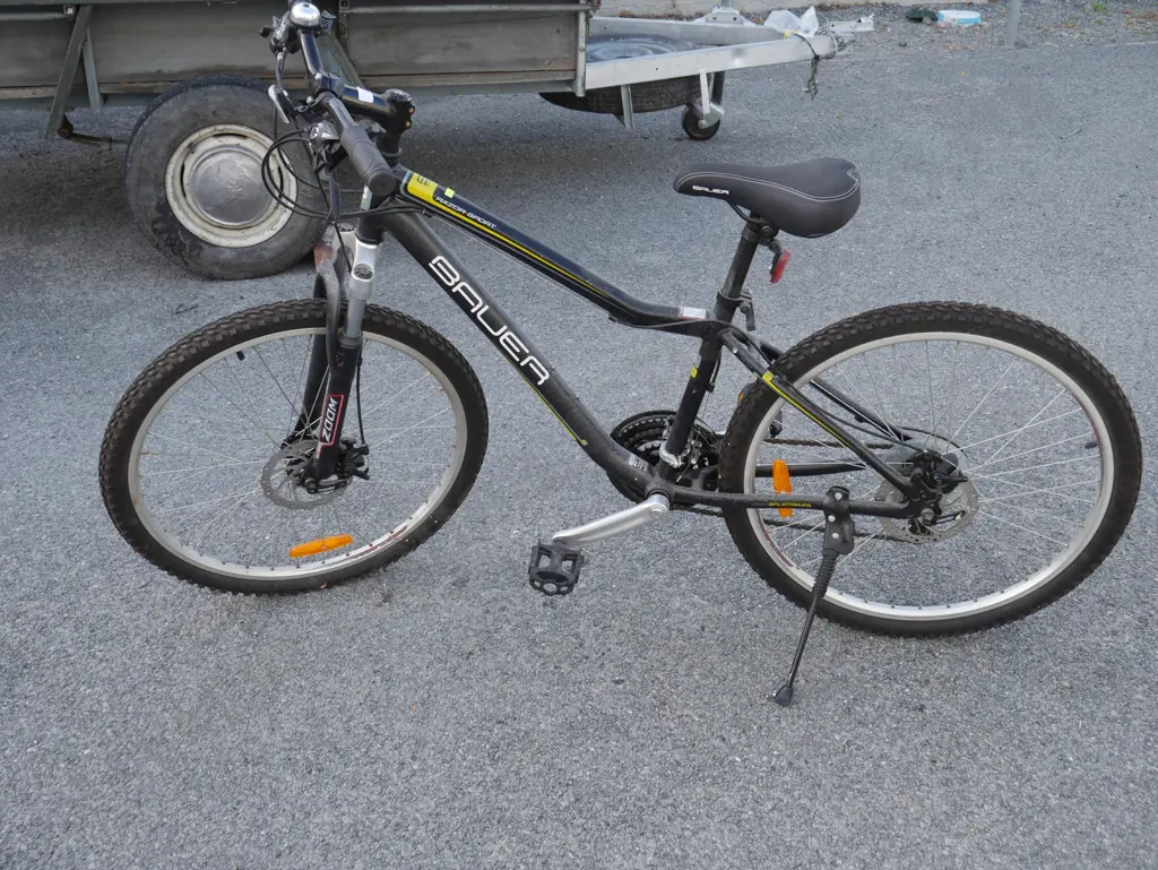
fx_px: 1272
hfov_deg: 49.0
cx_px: 579
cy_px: 435
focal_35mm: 38
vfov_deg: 37.8
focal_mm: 19
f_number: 5
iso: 200
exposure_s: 1/160
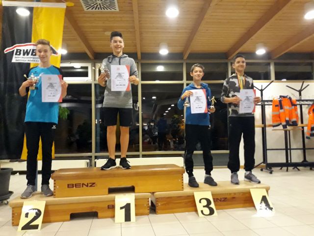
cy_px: 118
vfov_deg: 51.4
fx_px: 245
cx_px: 157
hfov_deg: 65.3
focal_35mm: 27
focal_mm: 3.71
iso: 640
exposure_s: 1/20
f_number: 1.7
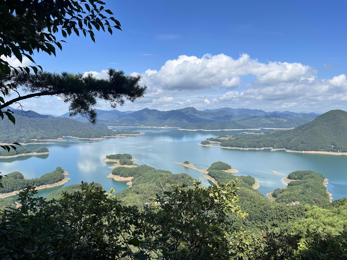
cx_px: 174
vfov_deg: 53.1
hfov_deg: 67.3
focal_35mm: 26
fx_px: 261
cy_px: 130
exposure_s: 1/4274
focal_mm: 5.7
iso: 50
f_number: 1.5
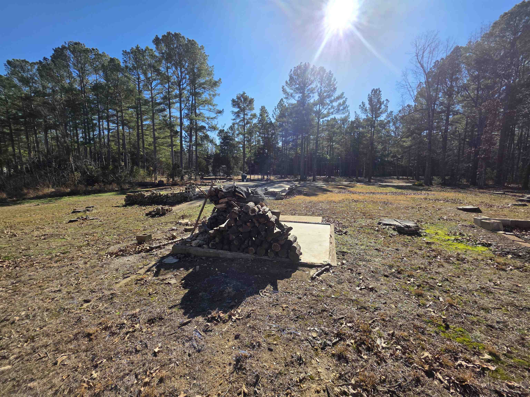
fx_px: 199
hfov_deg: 106.2
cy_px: 198
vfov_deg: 89.9
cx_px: 265
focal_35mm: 13
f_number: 1.9
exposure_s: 1/2005
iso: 40
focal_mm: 2.2
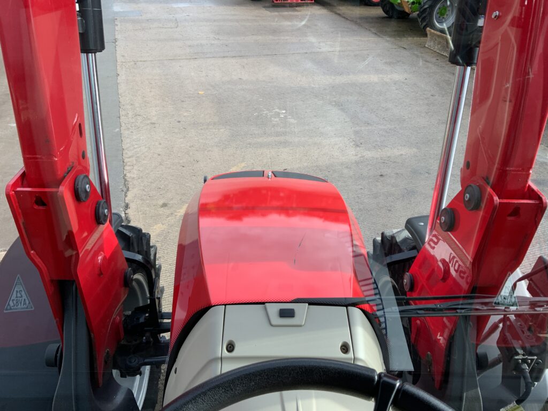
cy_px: 206
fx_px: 459
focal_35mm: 29
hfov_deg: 61.7
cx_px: 274
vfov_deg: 48.2
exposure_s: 1/391
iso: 16
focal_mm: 3
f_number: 1.8
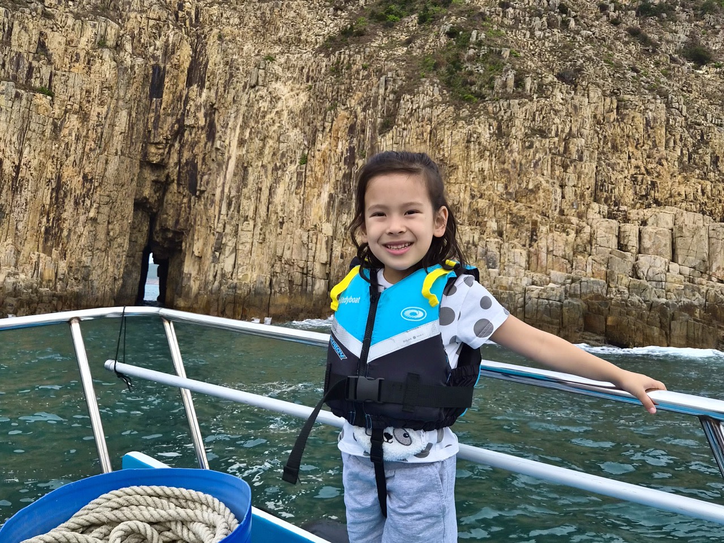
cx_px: 362
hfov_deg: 73.9
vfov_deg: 58.9
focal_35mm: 23
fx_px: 481
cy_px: 272
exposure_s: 1/3680
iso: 80
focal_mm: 5.4
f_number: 1.8
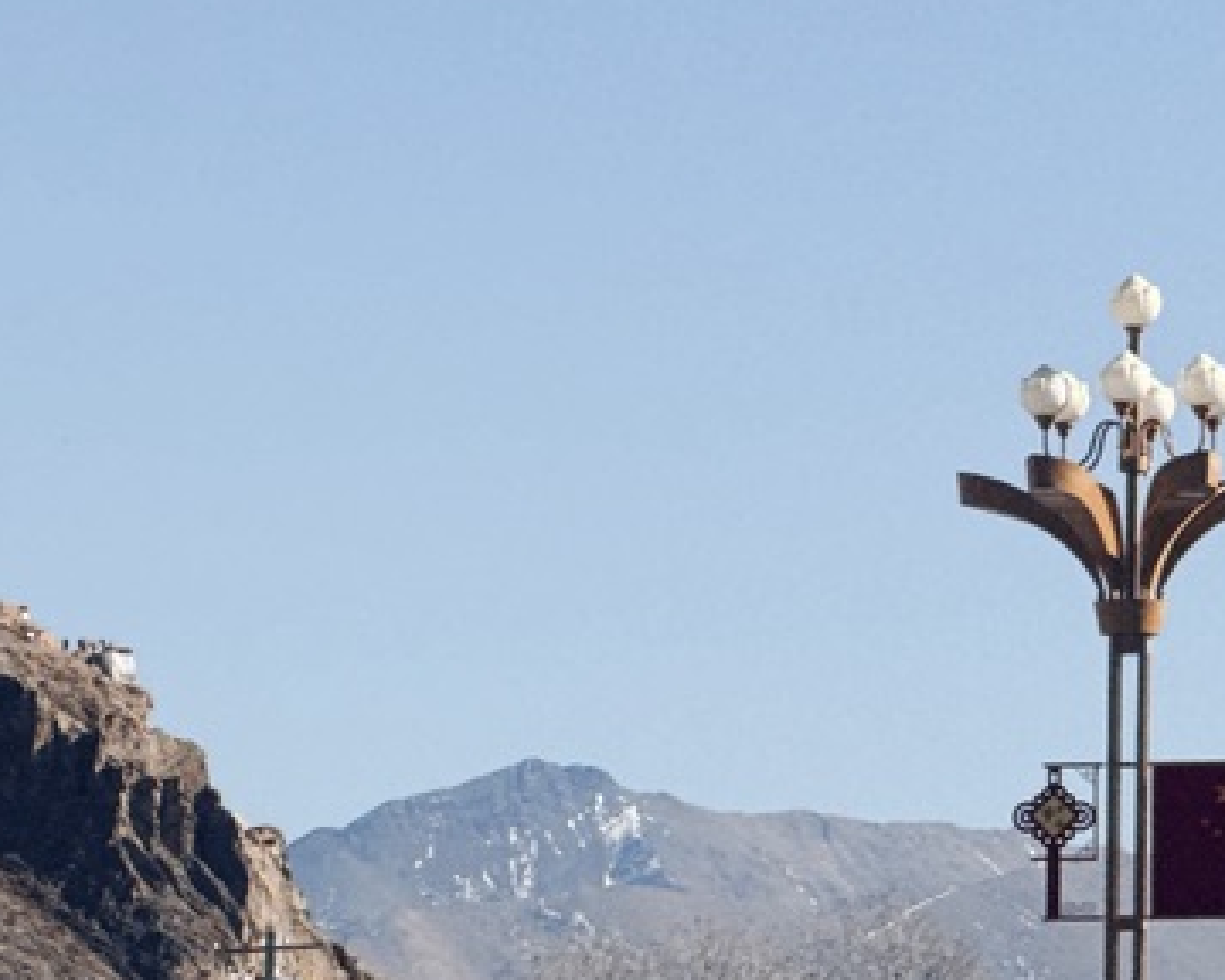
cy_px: 391
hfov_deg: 5.8
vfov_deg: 4.6
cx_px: -459
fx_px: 12073
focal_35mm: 333
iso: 50
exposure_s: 1/1422
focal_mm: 15.66
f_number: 2.8
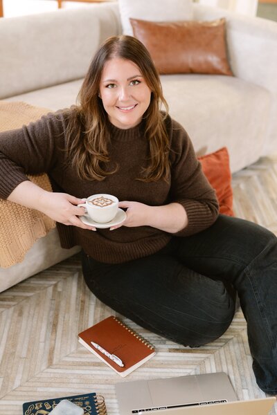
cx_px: 138
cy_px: 208
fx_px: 577
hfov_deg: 27.0
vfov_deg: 39.6
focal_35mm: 50
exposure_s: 1/125
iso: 800
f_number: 2.5
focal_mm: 50
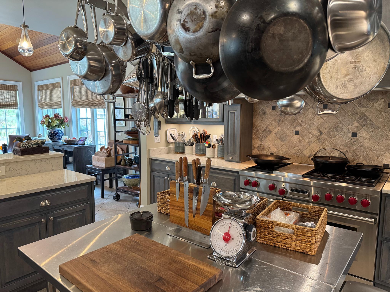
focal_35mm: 24
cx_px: 195
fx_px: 270
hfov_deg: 71.6
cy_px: 146
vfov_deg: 56.8
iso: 320
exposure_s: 1/60
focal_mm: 6.76
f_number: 1.78
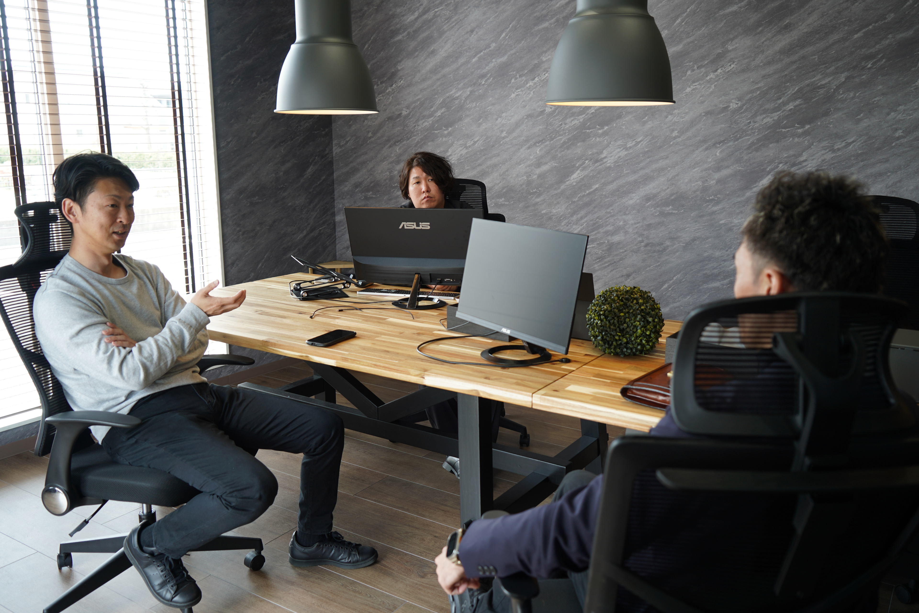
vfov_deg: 43.6
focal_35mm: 30
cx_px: 460
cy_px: 306
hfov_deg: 61.9
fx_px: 766
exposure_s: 1/30
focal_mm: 30
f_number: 4
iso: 125
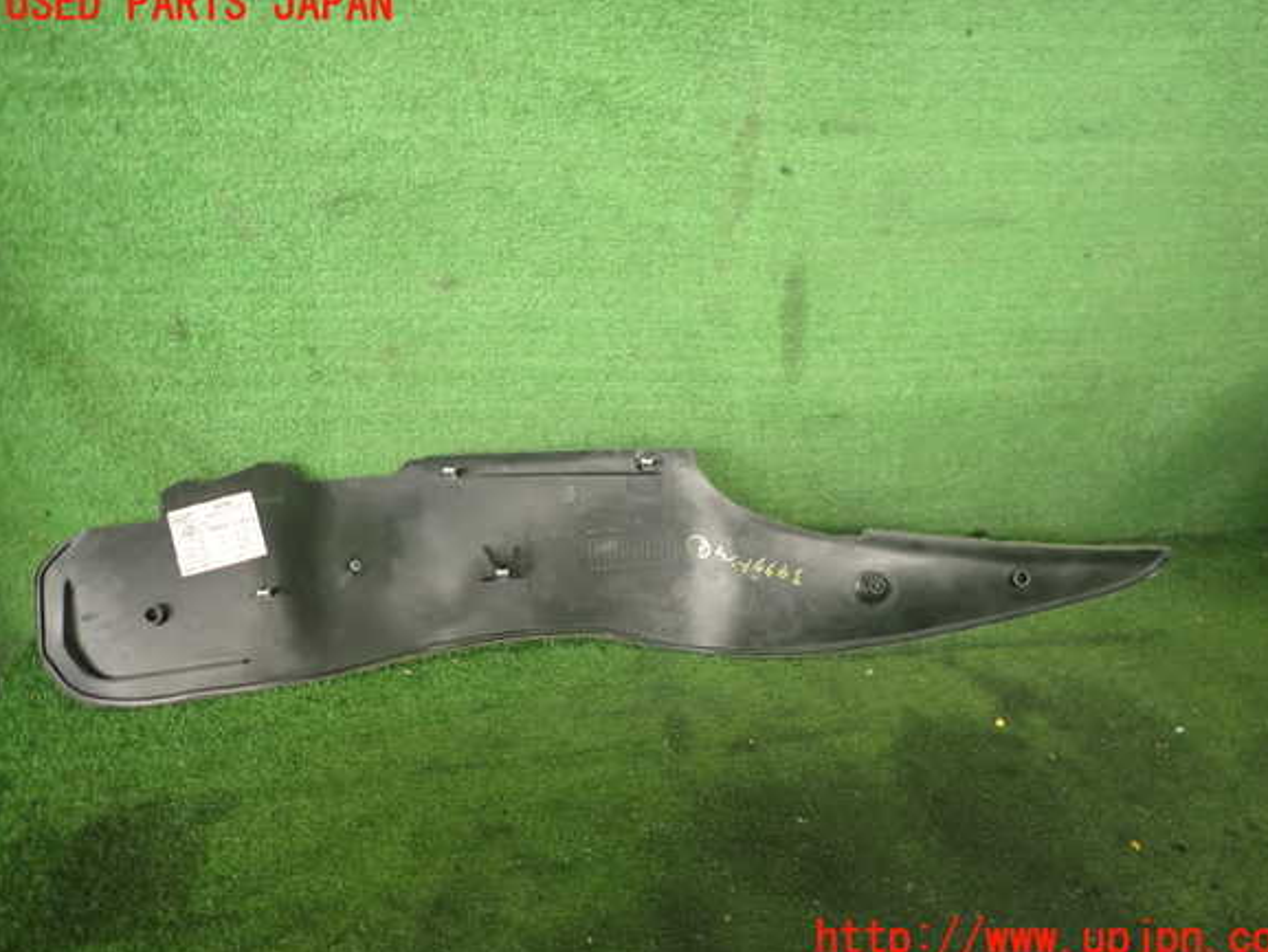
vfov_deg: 53.1
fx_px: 953
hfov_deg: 67.3
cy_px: 473
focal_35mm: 26
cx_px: 653
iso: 250
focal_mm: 4.5
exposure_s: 1/50
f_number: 2
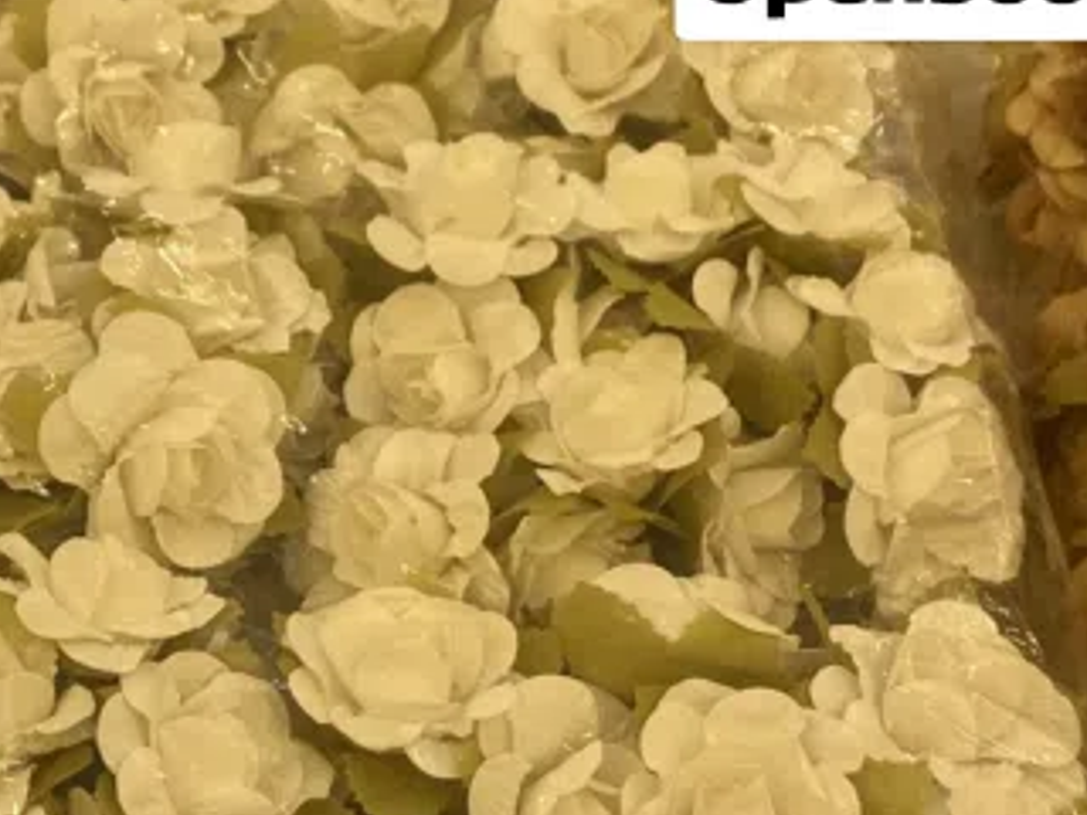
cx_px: 163
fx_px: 1633
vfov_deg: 27.9
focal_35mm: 52
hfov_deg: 35.2
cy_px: 530
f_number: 1.8
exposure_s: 1/370
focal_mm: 4.25
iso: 32
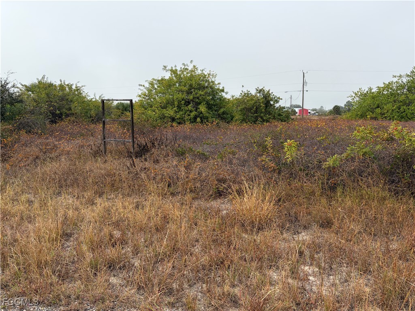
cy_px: 156
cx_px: 208
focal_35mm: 26
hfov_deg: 67.3
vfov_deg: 53.1
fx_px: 312
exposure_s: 1/2639
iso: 50
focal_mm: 5.96
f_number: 1.6
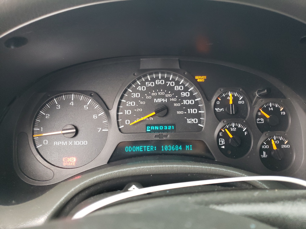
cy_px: 114
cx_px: 153
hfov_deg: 67.3
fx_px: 230
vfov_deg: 53.1
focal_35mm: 26
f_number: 1.5
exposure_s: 1/60.2
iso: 304
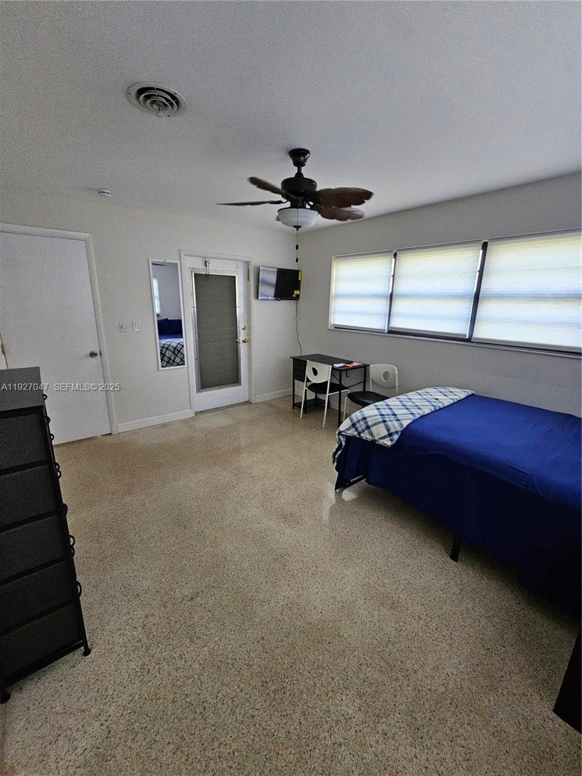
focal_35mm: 13
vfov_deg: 106.2
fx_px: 291
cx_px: 291
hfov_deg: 89.9
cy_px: 388
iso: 400
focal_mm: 2.2
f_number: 2.2
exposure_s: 1/100
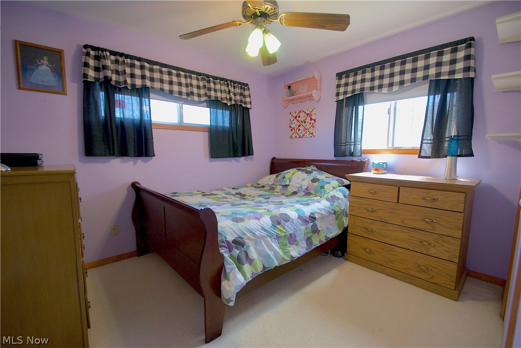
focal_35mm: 15
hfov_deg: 100.3
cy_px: 174
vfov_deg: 77.4
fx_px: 217
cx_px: 260
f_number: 3.5
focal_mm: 10
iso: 200
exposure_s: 1/50
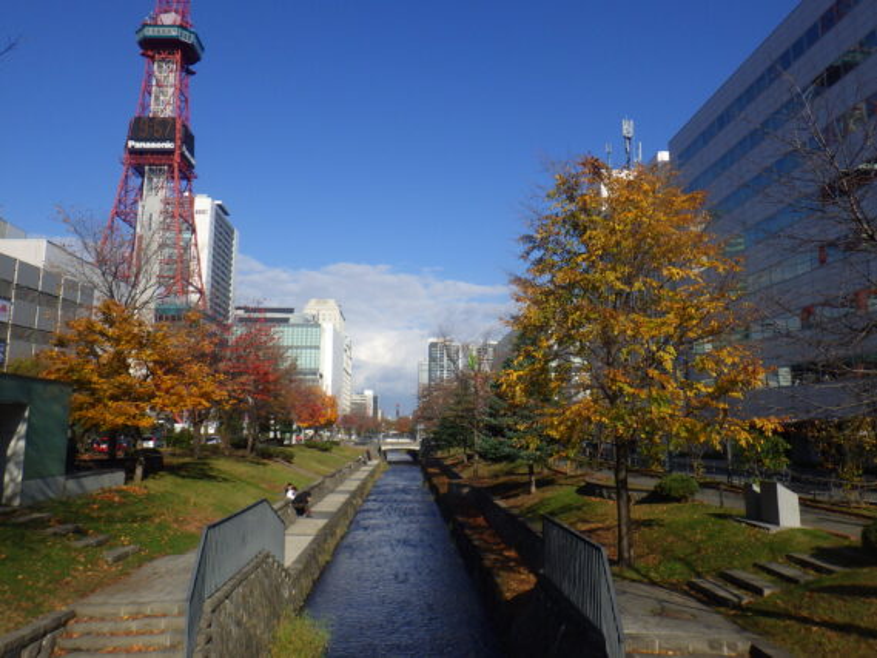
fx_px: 710
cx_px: 438
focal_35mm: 28
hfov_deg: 63.4
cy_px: 329
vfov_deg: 49.8
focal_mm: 5
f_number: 4.2
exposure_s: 1/1500
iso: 125
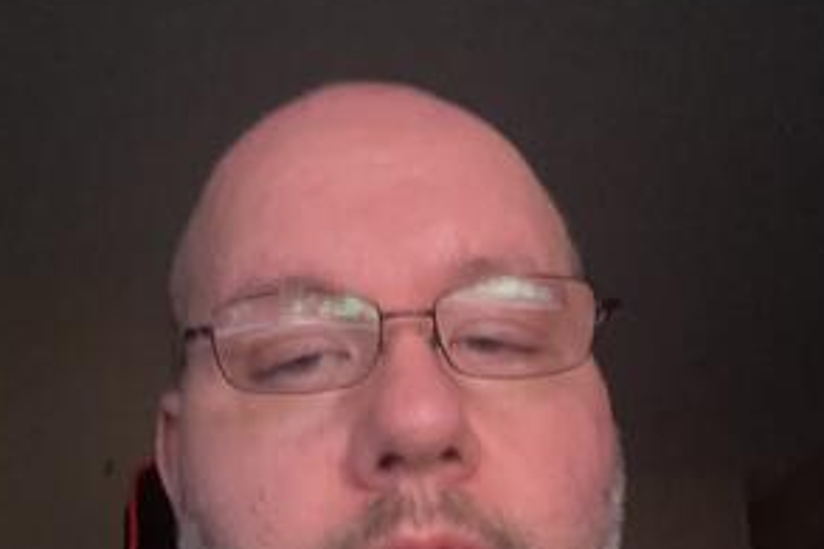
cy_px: 549
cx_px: 394
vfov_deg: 26.5
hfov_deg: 41.1
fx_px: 1098
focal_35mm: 48
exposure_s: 1/15
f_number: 2.2
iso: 800
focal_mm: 2.71
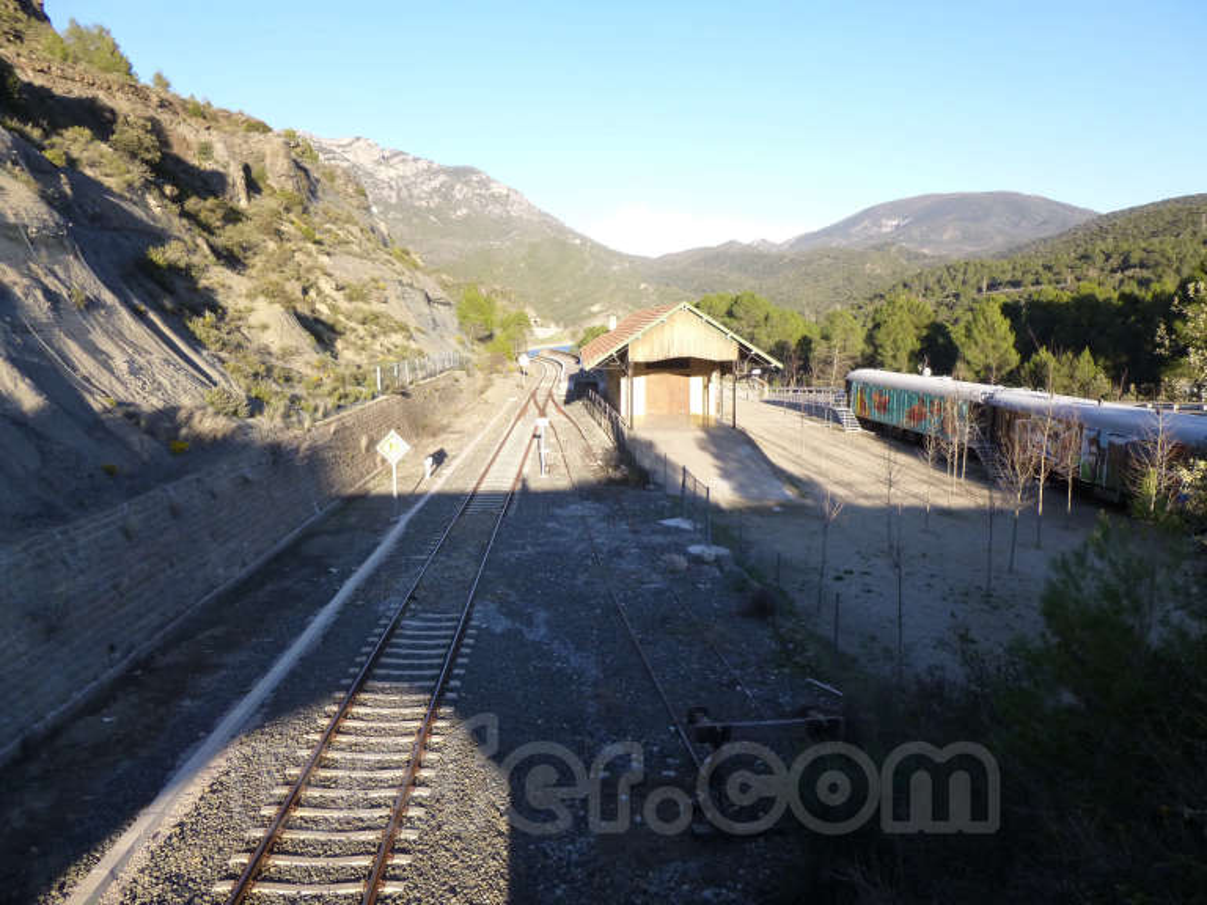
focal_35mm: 25
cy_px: 452
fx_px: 872
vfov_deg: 54.9
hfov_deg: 69.4
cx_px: 604
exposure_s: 1/320
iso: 160
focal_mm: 4.5
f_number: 3.1
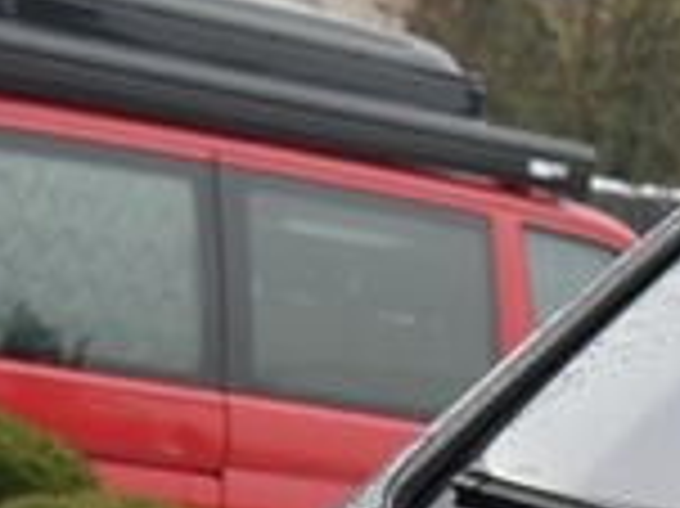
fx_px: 5908
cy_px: 1268
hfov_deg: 6.4
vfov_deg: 4.8
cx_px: 1279
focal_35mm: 301
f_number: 5.6
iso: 500
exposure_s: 1/125
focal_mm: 46
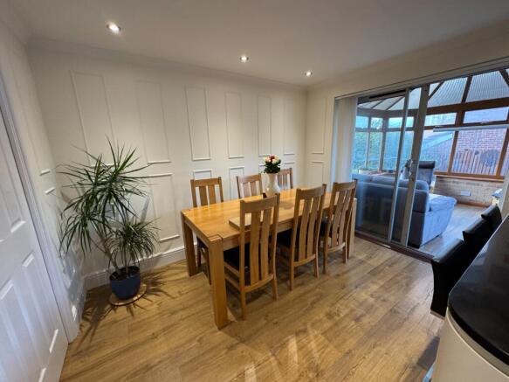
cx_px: 254
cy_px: 191
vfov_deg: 85.7
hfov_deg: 102.1
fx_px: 206
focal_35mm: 14
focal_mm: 2.22
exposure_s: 1/50
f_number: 2.2
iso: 200
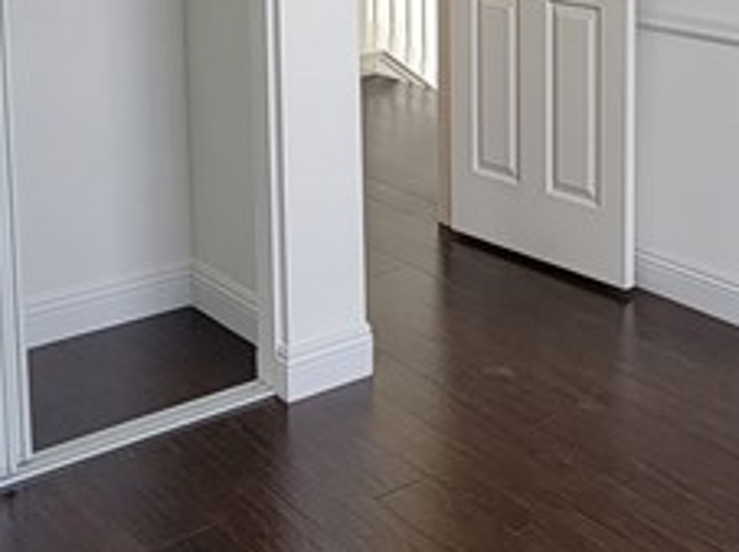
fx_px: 1258
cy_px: -33
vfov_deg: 23.5
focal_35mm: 59
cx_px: 530
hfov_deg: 32.3
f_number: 2.2
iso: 64
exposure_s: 1/60
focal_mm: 2.2
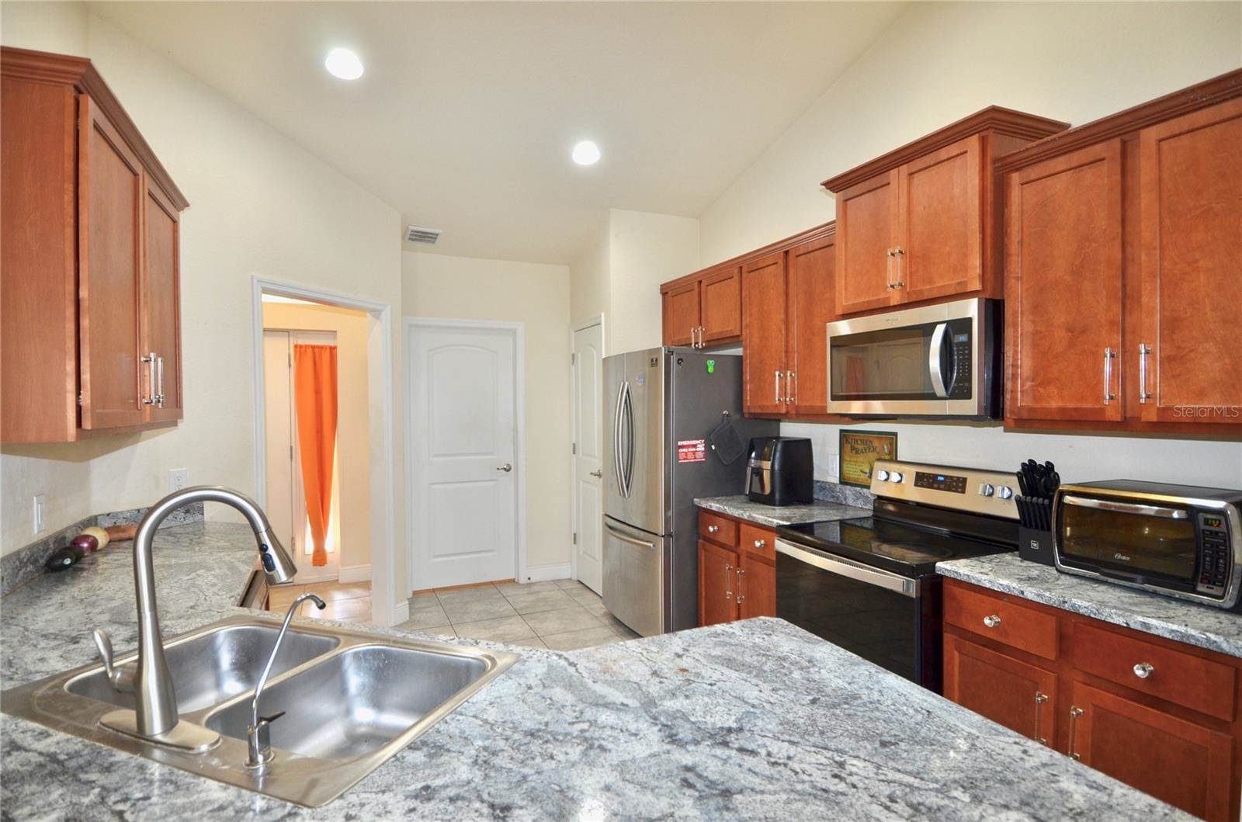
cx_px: 621
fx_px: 620
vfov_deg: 67.1
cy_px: 411
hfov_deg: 90.1
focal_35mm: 18
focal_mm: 12
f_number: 4
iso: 500
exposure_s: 1/60
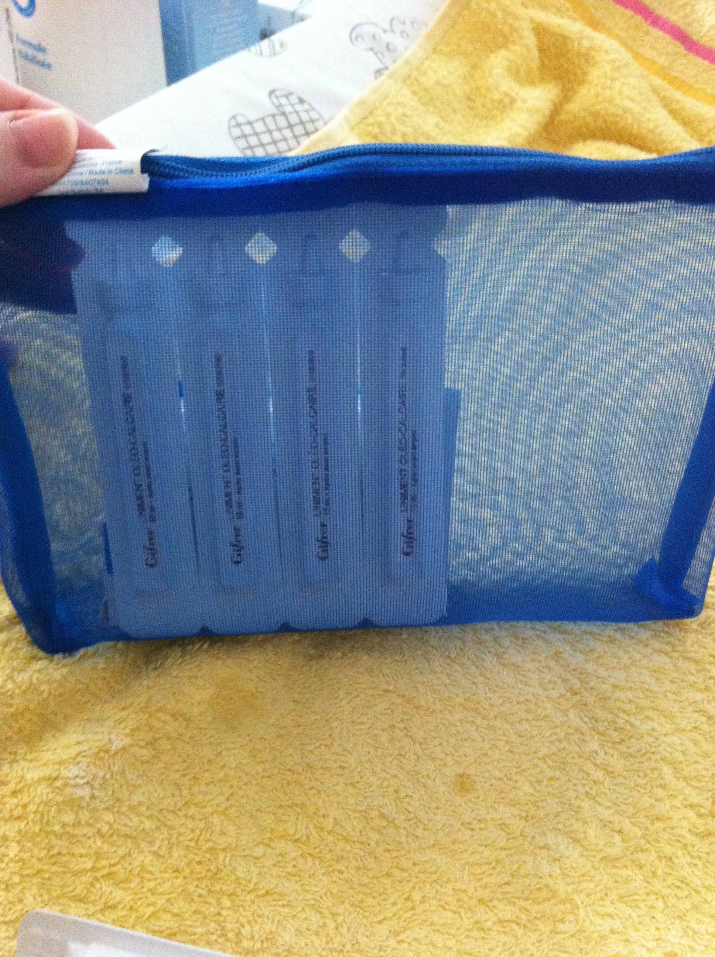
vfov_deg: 52.7
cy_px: 478
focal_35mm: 35
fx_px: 966
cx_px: 358
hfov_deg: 40.6
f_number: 2.8
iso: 500
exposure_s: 1/15
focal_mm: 3.85
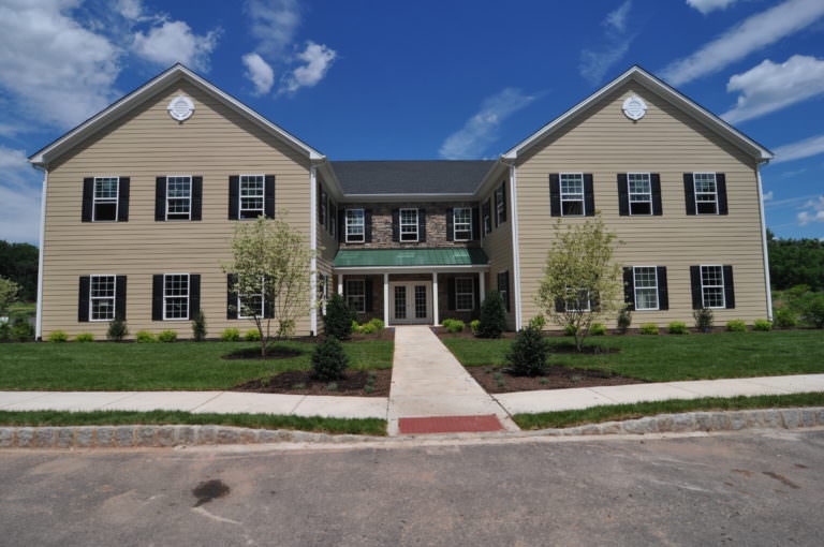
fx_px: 377
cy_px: 274
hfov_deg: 95.1
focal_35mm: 16
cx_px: 412
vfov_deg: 71.9
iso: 200
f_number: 10
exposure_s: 1/400
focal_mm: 11
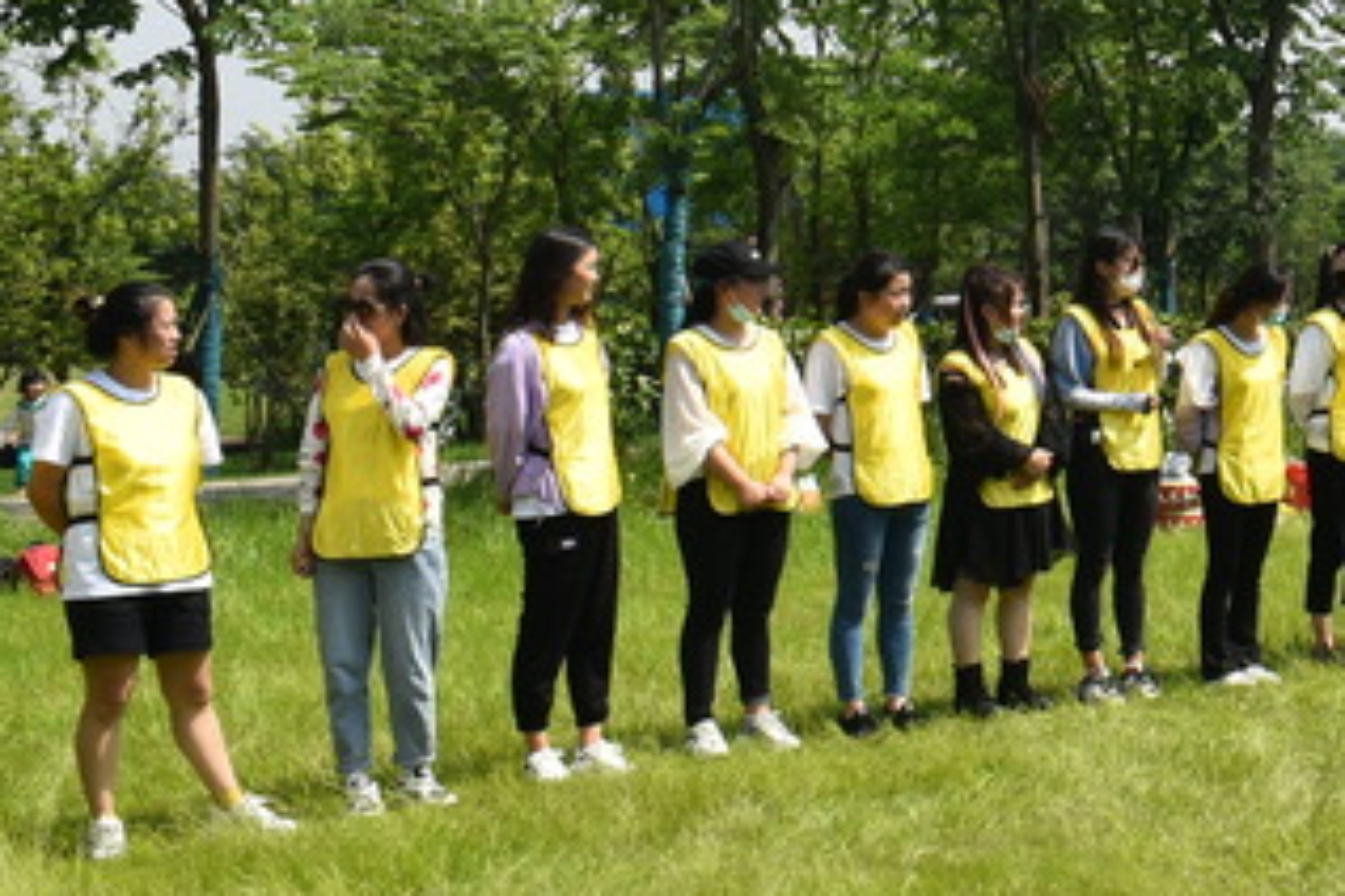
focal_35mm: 85
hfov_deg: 21.9
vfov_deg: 15.8
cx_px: 1666
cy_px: 66
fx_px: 3175
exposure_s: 1/320
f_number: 9
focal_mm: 18
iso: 100
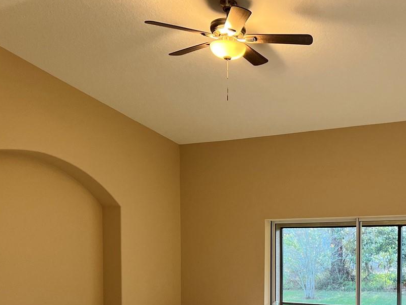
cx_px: 286
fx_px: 610
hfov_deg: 36.3
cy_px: 267
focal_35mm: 52
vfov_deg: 27.2
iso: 100
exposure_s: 1/120
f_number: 1.5
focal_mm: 5.7
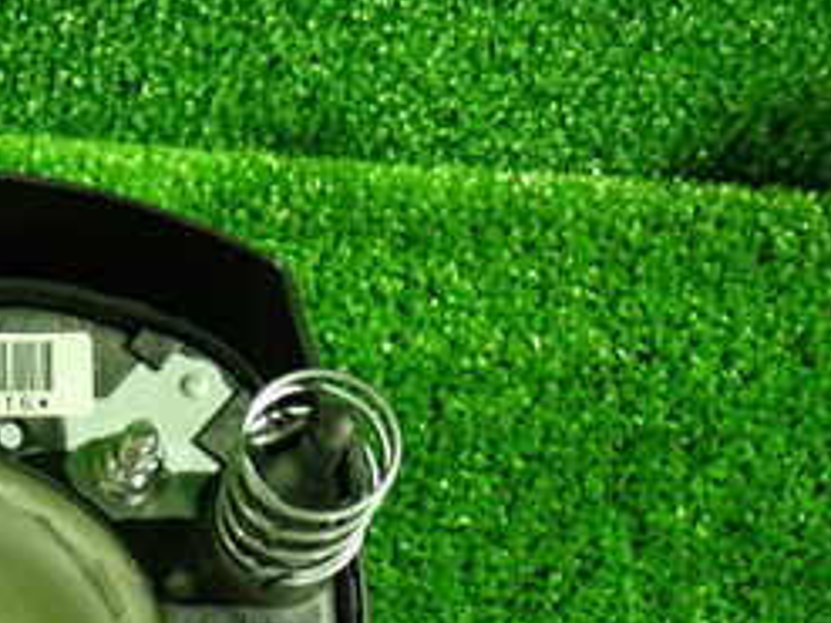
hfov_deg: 24.9
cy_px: 697
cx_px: -71
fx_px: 1752
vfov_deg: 19.3
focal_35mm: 73
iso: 800
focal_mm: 5.4
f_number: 2.3
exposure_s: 1/25
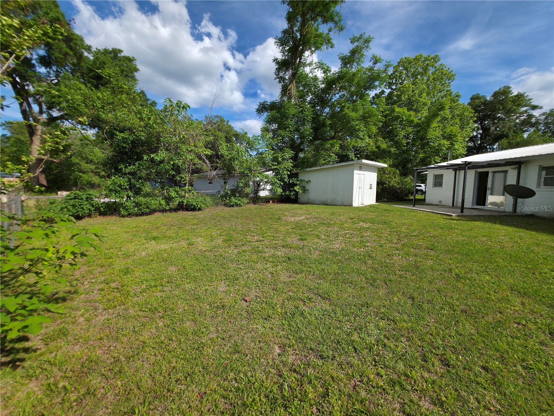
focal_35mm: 13
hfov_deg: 106.2
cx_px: 277
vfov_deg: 89.9
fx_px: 208
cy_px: 208
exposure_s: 1/1148
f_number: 1.9
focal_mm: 2.2
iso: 20
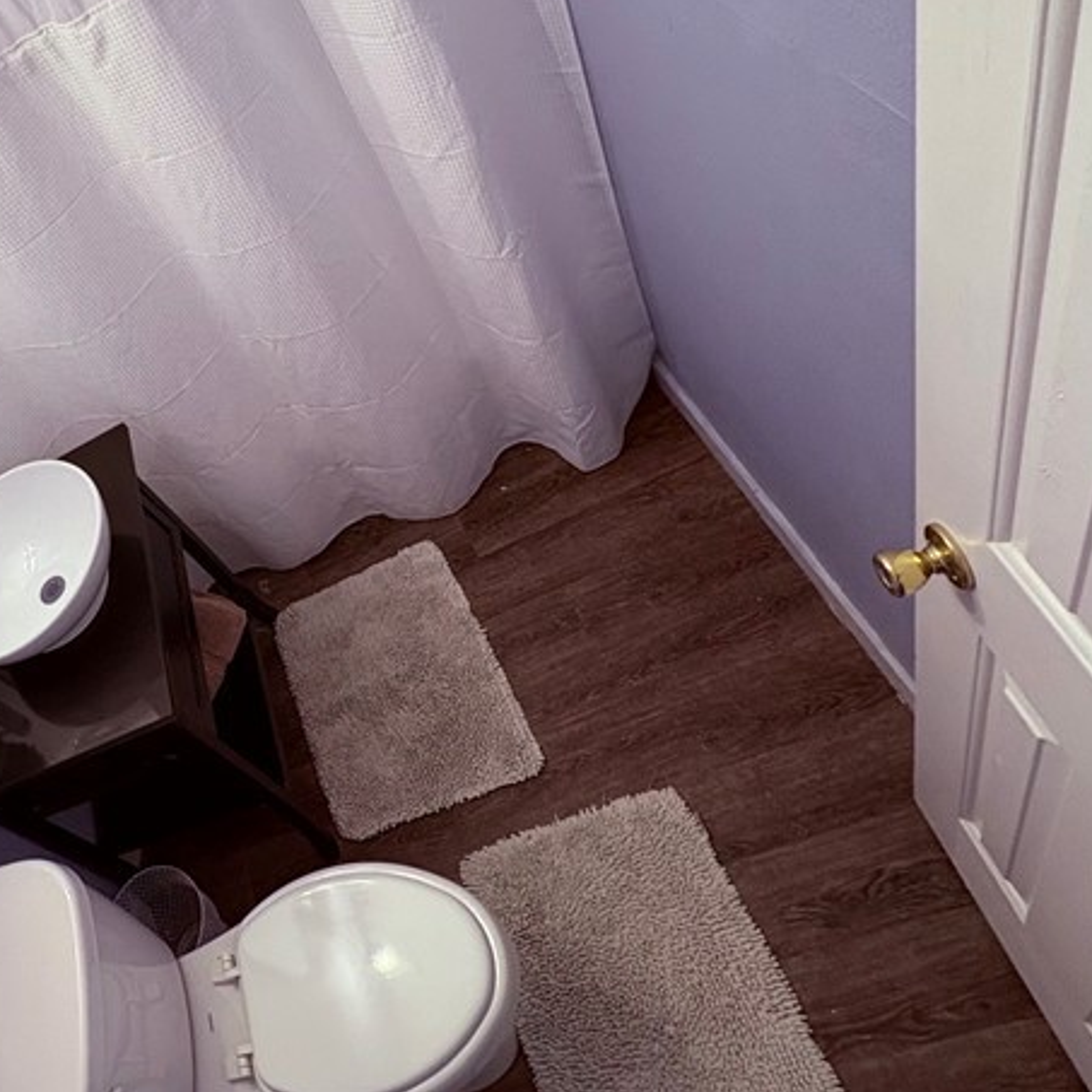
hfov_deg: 51.0
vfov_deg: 57.1
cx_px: 118
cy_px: 480
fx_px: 999
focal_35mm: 28
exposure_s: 1/60
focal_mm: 2.22
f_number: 2.2
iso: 400
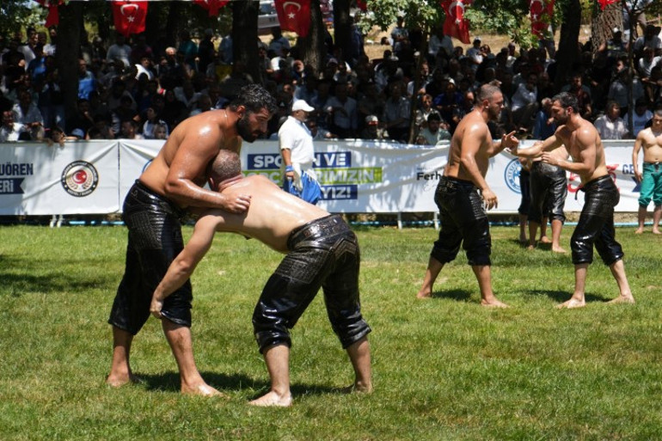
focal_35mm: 105
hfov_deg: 19.5
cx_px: 331
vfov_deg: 13.0
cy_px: 220
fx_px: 1930
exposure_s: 1/2500
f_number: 4
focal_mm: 70
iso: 320
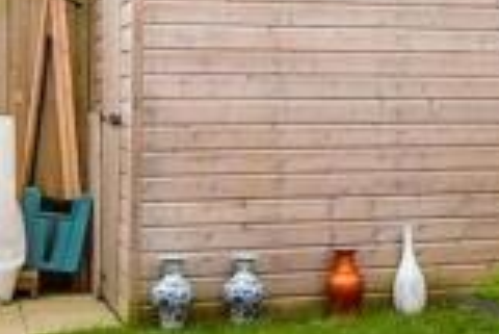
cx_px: 646
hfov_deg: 19.6
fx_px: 1332
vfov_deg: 14.3
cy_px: 217
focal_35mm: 96
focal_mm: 10
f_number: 6.3
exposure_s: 1/125
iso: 160
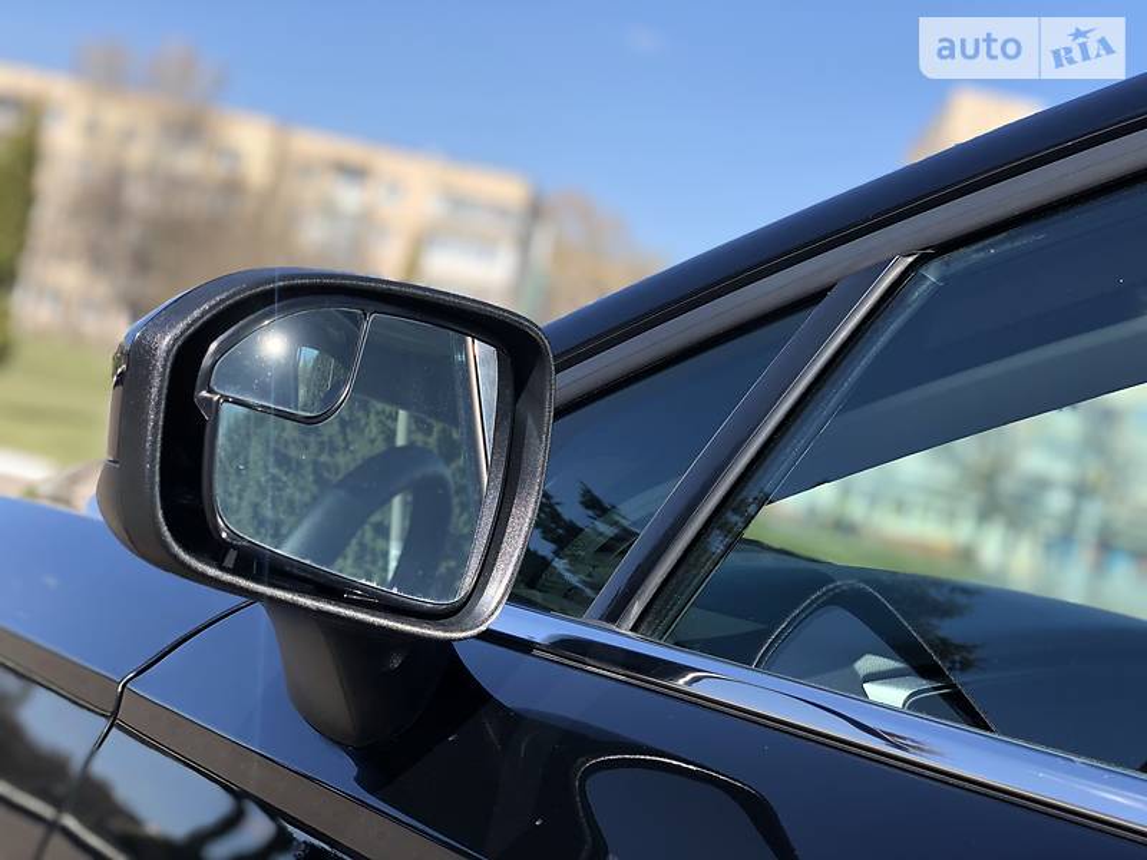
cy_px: 430
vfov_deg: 28.0
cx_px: 574
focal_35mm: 52
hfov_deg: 36.8
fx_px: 1723
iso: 16
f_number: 2.4
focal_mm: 6
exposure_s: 1/552
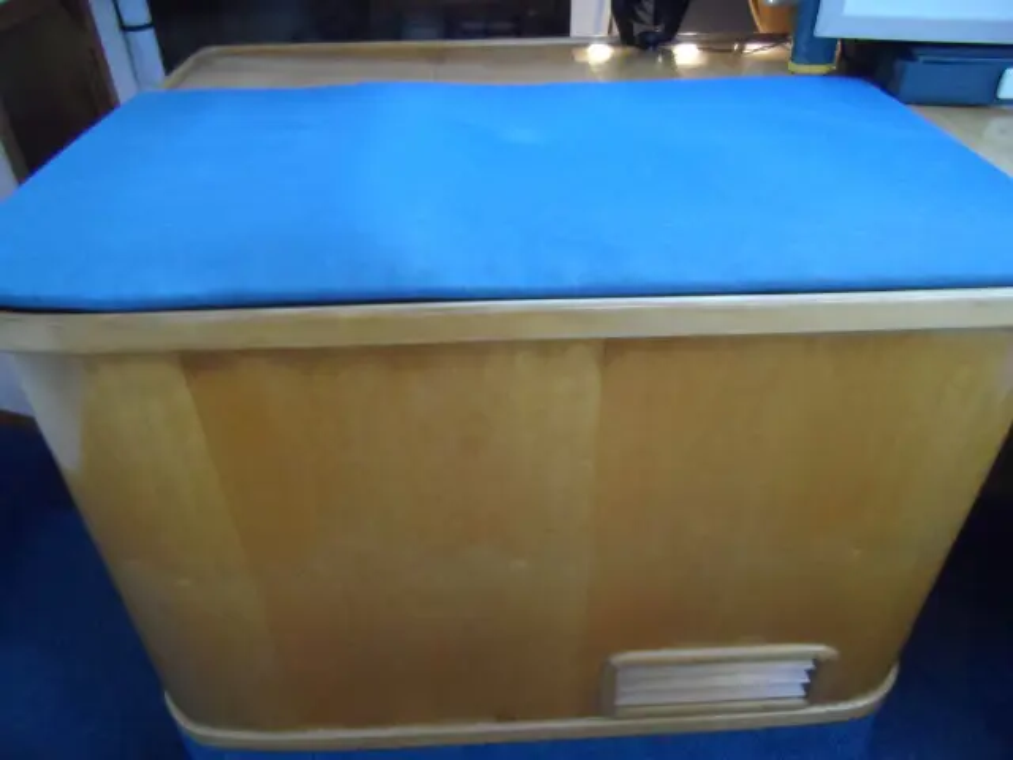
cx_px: 506
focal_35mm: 24
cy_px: 380
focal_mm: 4
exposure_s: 1/30
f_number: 3.2
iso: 640
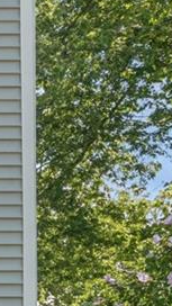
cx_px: -429
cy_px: 219
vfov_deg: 15.5
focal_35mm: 138
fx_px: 1118
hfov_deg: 7.3
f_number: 11
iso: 100
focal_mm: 17.5
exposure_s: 1/50
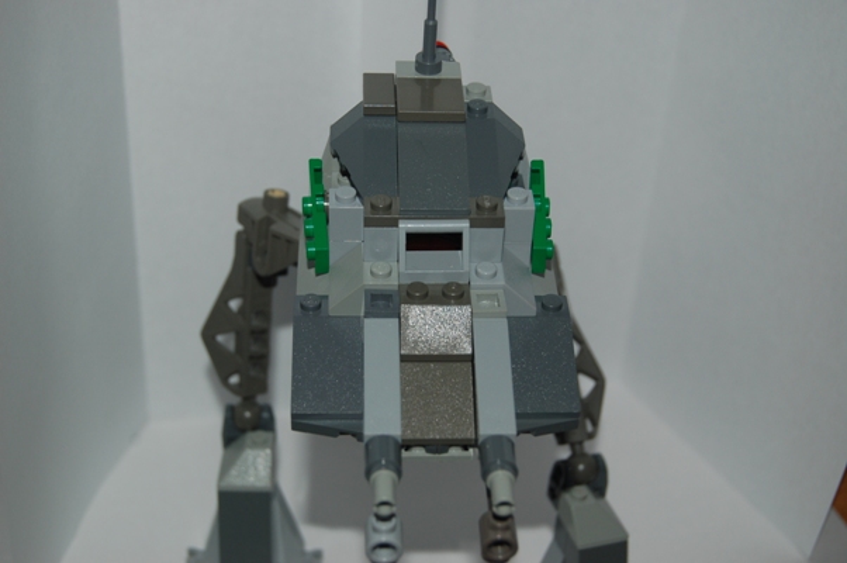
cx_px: 424
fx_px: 1340
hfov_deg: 35.1
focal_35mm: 57
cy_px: 282
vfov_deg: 23.7
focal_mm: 38
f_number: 5.6
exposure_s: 1/125
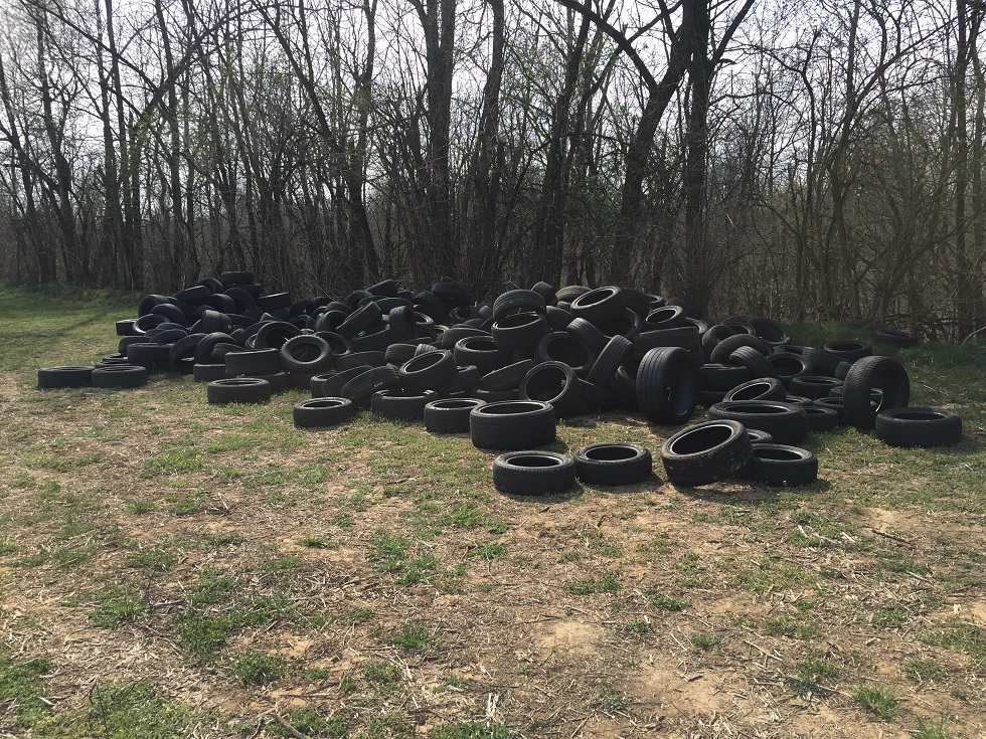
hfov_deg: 61.7
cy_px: 370
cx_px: 493
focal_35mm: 29
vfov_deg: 48.2
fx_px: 826
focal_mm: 4.15
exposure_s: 1/942
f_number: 2.2
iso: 32
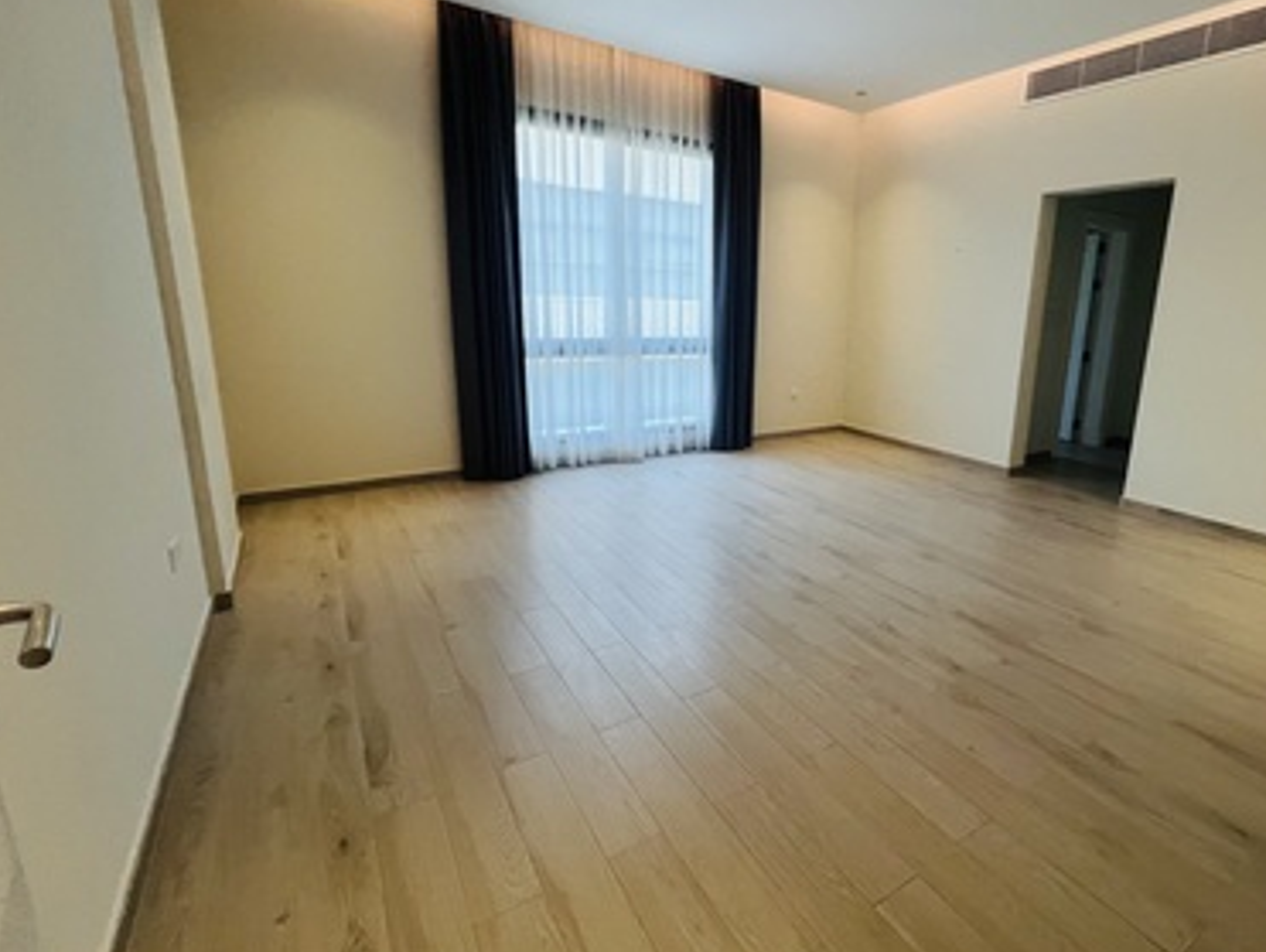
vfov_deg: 78.0
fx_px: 586
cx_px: 752
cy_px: 435
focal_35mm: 16
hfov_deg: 93.3
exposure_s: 1/100
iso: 200
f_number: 1.8
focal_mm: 1.57
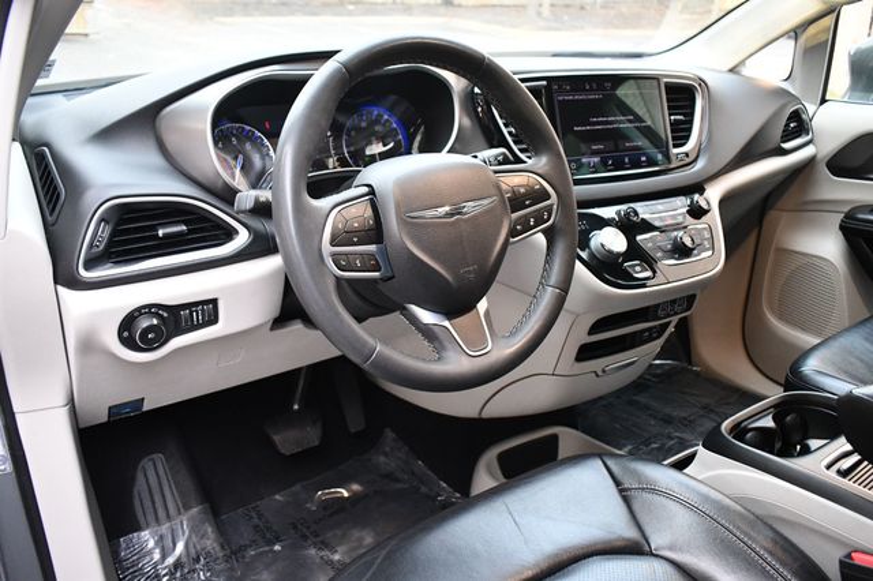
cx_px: 436
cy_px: 290
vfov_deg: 43.6
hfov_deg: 62.0
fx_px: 727
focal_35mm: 30
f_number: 3.8
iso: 2800
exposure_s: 1/125
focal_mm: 20
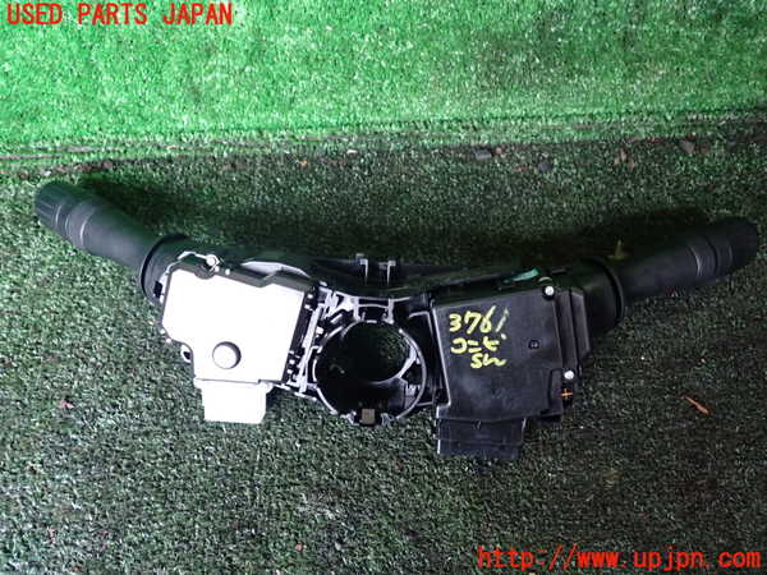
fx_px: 665
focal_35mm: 30
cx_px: 384
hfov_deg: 60.0
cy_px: 288
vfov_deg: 46.8
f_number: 2.3
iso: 800
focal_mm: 5.4
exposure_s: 1/20
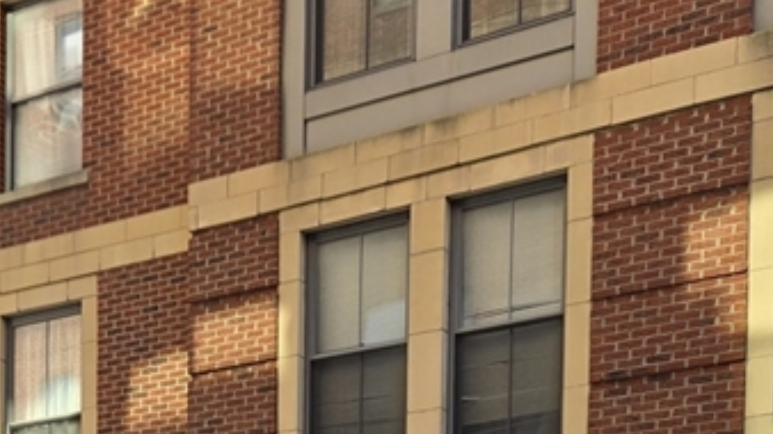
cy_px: 854
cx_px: 293
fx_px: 1558
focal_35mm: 76
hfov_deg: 27.8
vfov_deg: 13.7
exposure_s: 1/532
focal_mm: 5.4
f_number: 1.8
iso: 25
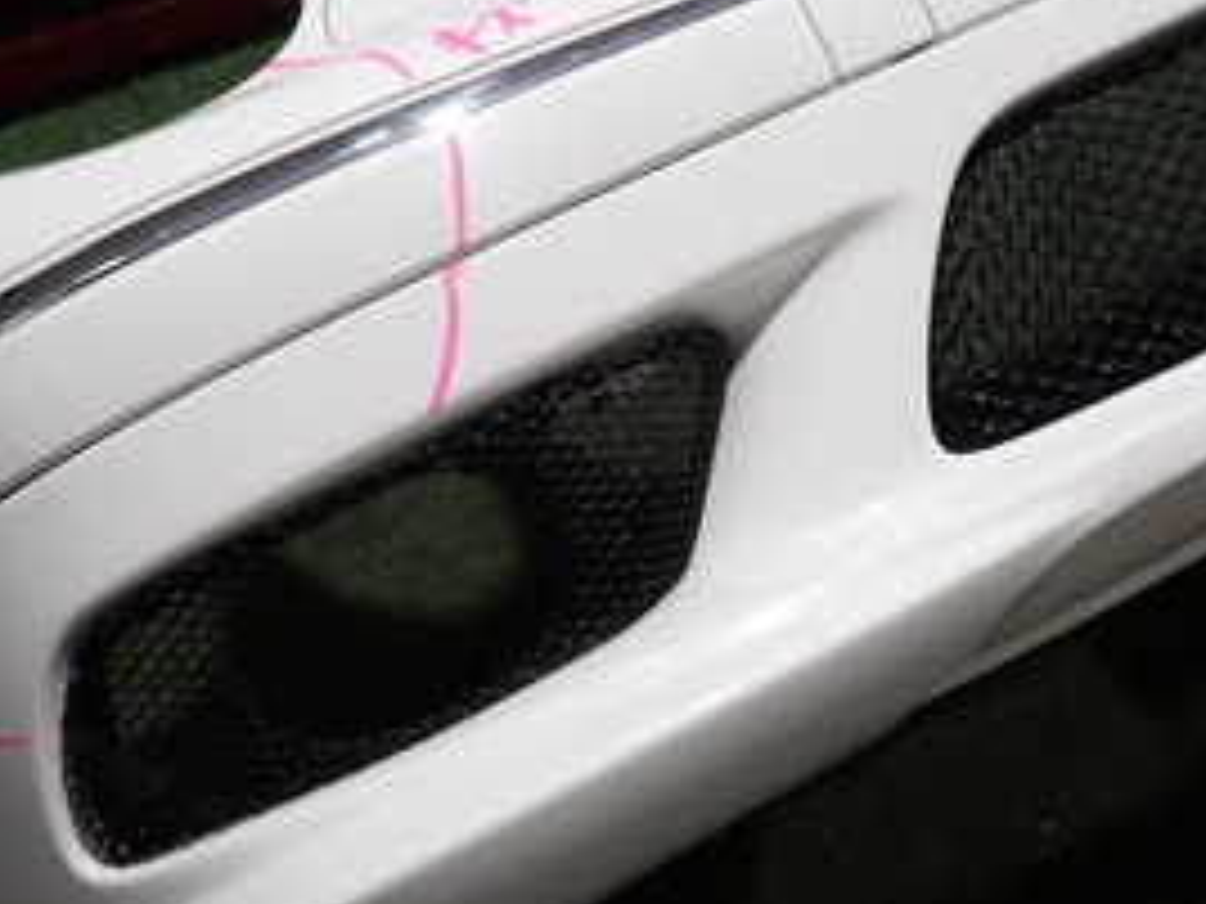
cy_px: 400
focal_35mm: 56
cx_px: 554
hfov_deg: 34.3
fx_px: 1951
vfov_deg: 26.1
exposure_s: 1/50
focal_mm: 4.5
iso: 200
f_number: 2
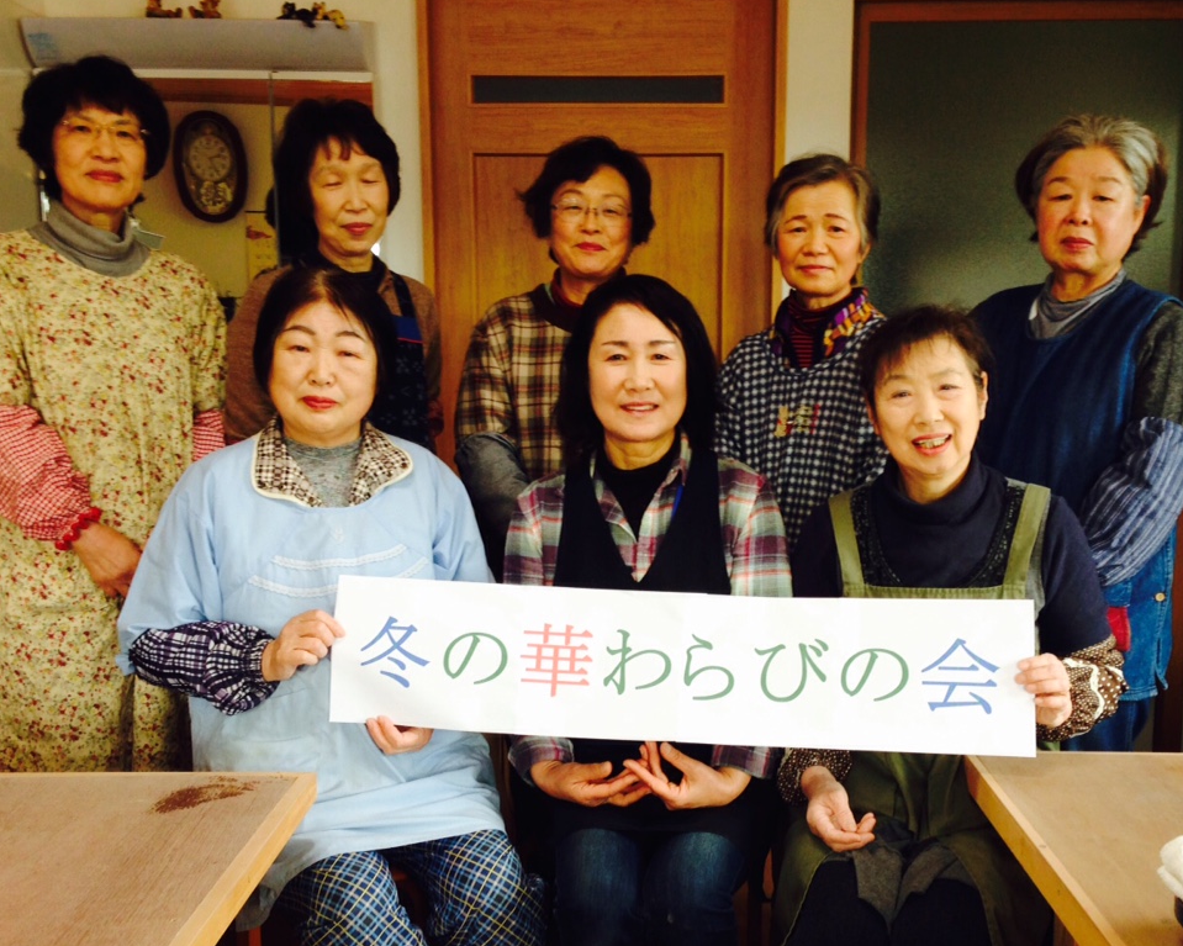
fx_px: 1505
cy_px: 555
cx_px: 612
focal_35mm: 43
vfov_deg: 34.8
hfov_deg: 42.9
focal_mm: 4.12
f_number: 2.4
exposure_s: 1/40
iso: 50
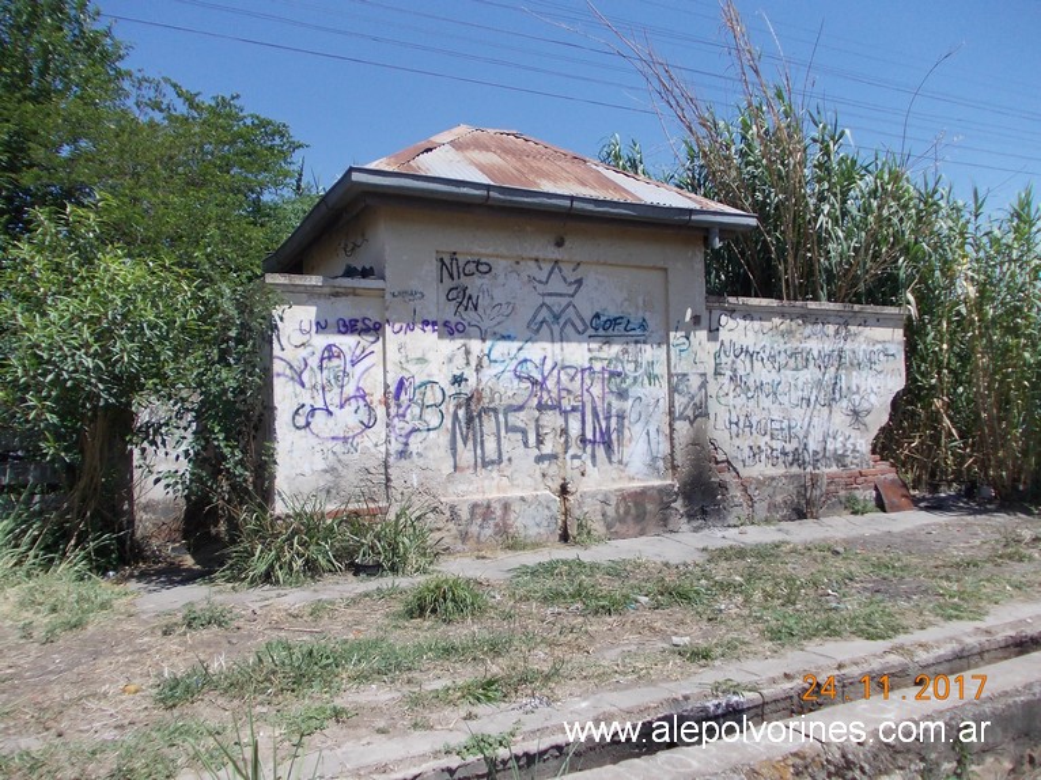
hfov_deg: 63.5
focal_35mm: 28
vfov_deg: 49.7
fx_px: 842
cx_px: 520
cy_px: 390
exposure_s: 1/320
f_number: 5.4
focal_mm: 4
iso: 80
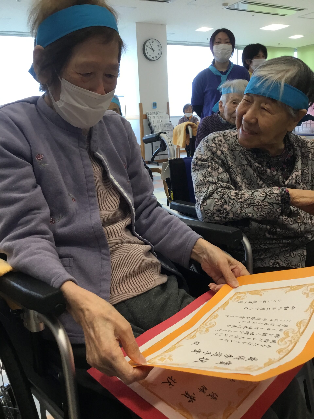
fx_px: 375
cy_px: 210
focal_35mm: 31
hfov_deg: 45.4
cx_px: 157
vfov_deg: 58.4
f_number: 2.4
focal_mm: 3.3
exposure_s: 1/40
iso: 32
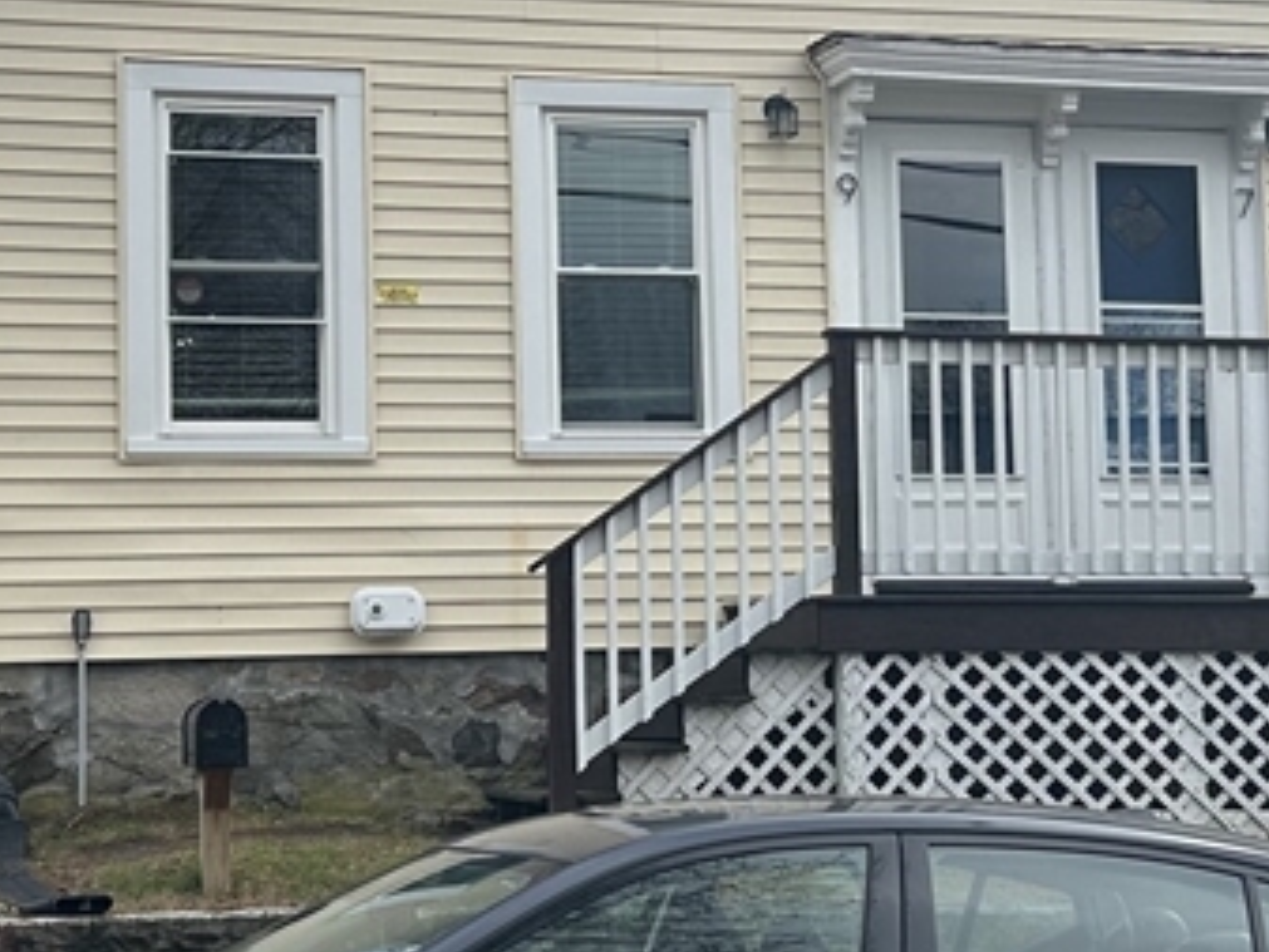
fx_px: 2897
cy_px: 365
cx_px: 678
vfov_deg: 18.6
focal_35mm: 79
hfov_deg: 24.7
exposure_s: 1/1934
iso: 50
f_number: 1.5
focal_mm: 5.7
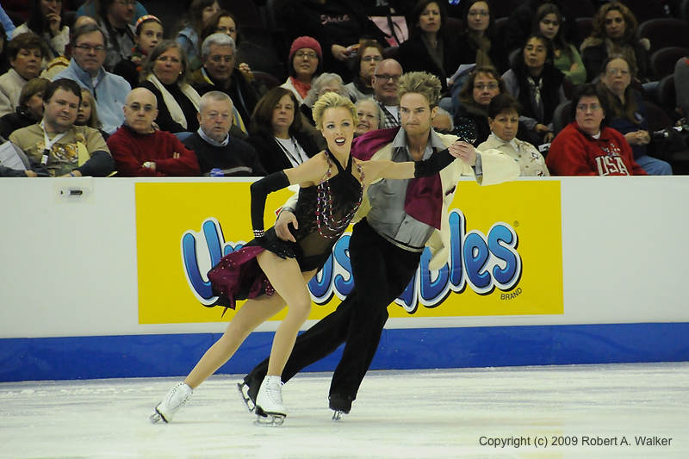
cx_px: 344
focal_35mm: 300
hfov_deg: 6.9
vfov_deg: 4.6
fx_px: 5740
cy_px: 230
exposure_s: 1/800
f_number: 5.6
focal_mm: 200
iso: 3200
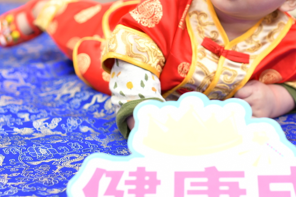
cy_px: 26
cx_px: 200
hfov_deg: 22.3
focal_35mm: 91
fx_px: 748
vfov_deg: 14.9
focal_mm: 35
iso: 400
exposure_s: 1/200
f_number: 2.8
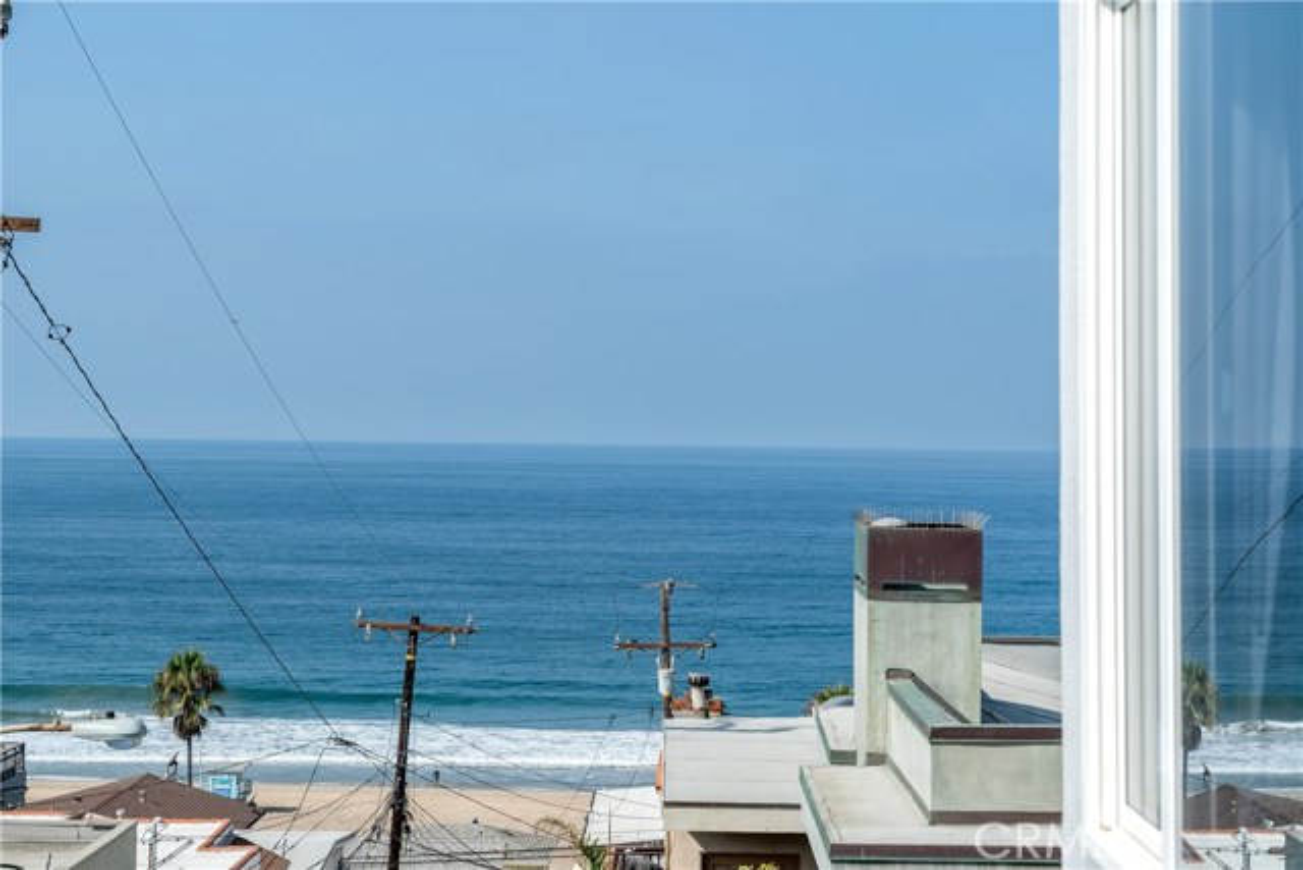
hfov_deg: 28.8
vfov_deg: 19.5
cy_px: 435
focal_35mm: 70
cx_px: 652
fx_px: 2534
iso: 200
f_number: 11
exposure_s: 1/3200
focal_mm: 70
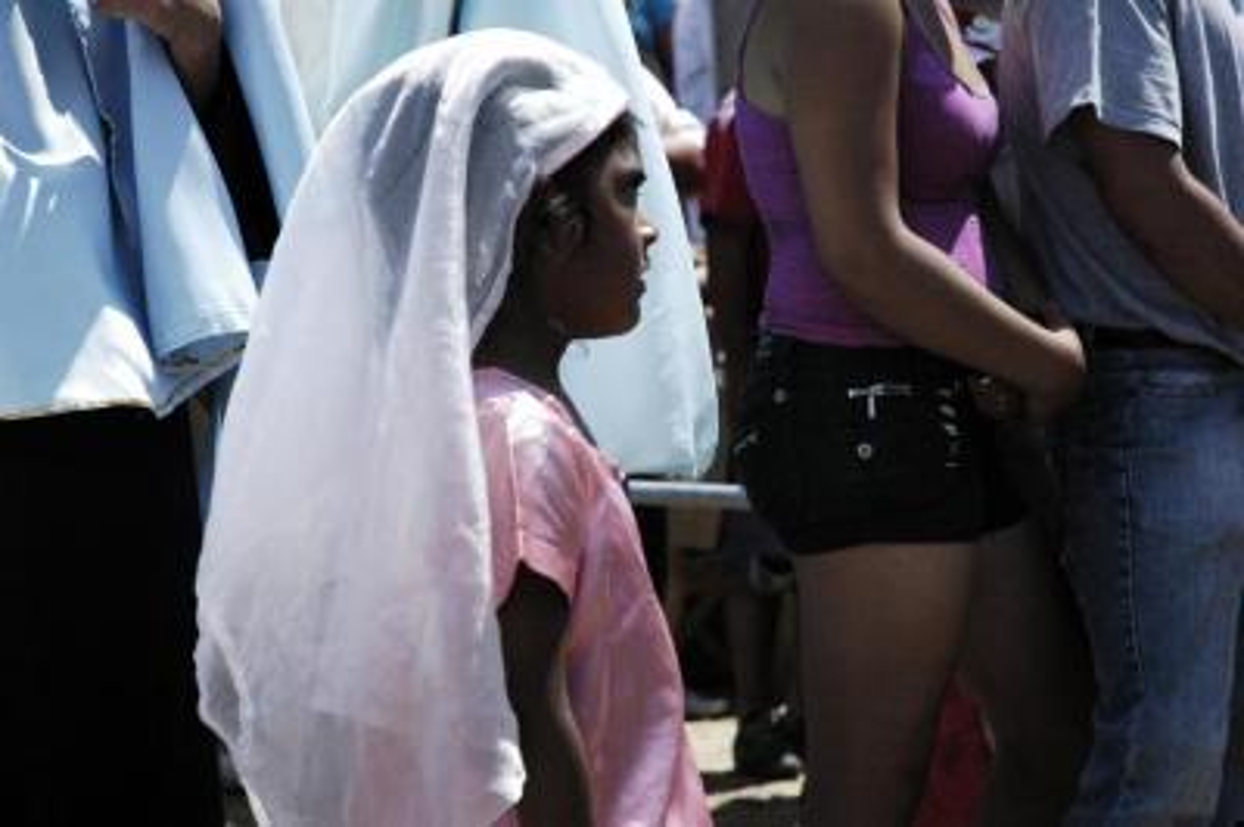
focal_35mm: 105
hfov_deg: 19.5
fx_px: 3625
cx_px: 622
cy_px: 414
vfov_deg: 13.0
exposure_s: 1/5000
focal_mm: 70
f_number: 6.3
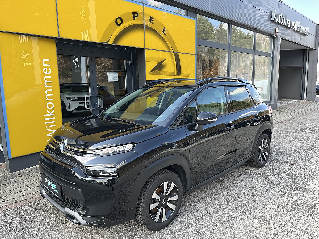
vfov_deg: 53.1
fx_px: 240
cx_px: 160
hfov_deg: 67.3
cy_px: 120
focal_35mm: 26
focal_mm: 5.1
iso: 40
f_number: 1.6
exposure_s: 1/238
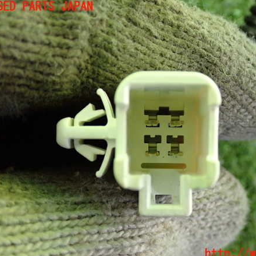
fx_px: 443
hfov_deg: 32.0
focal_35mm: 53
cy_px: 130
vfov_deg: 32.2
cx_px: 162
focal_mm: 7.84
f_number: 2.9
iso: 640
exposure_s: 1/125
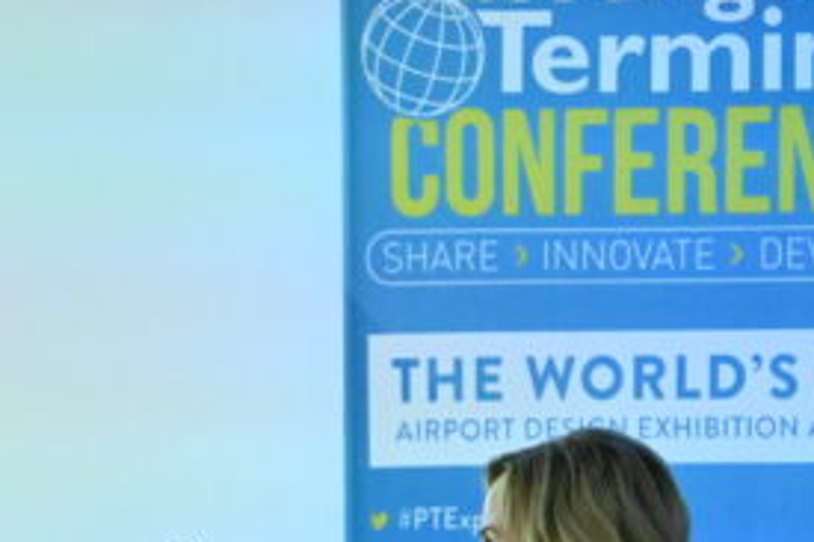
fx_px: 13264
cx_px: 71
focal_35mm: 587
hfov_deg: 3.5
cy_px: 459
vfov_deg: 2.3
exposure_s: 1/250
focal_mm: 140
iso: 12800
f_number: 5.3
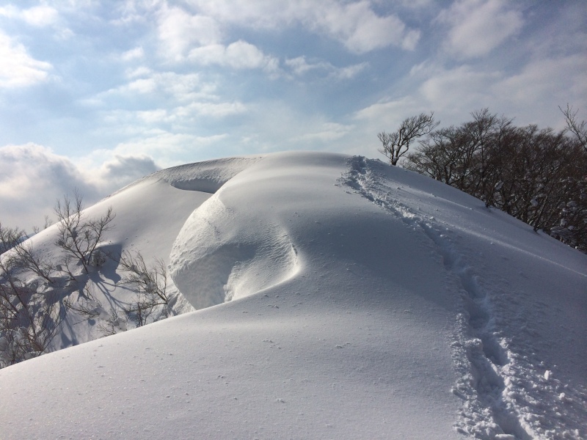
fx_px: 509
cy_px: 220
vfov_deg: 46.8
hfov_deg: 60.0
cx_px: 294
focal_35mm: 30
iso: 40
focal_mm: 4.12
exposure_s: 1/13699
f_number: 2.2
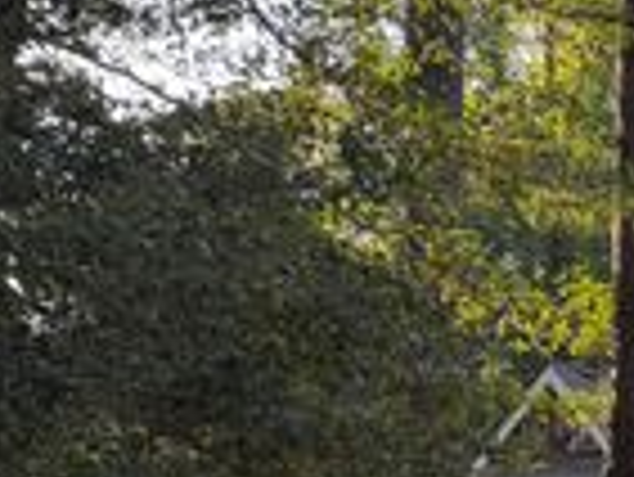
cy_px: 623
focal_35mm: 85
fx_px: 1558
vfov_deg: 16.4
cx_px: 1120
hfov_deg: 18.4
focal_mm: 6.76
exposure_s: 1/421
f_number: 1.78
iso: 100
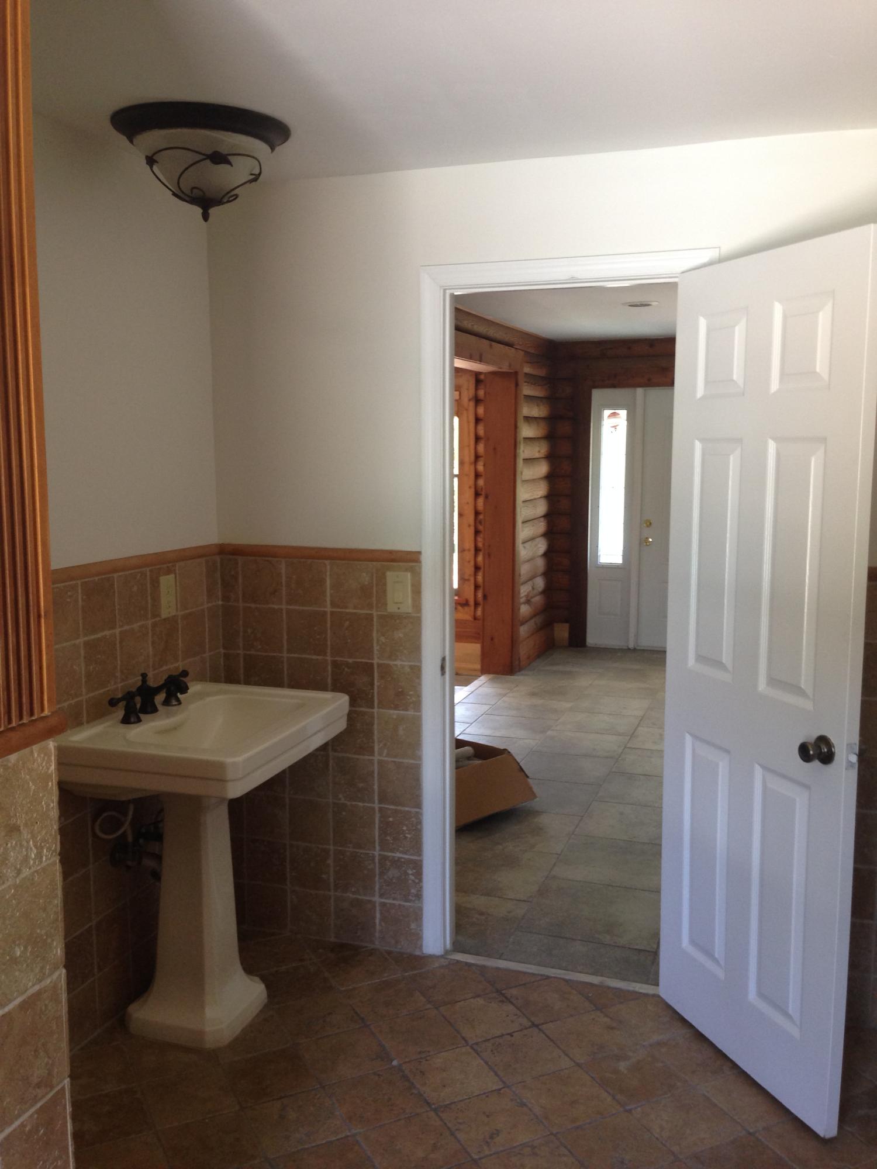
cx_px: 438
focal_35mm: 33
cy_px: 584
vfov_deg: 55.4
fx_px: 1115
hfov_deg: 42.9
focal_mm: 4.12
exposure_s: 1/20
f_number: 2.4
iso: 100
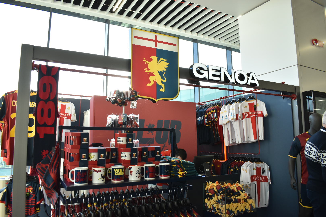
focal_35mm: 27
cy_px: 108
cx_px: 163
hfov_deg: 67.4
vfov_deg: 47.9
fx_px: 244
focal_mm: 18
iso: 800
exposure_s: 1/250
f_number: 5.6
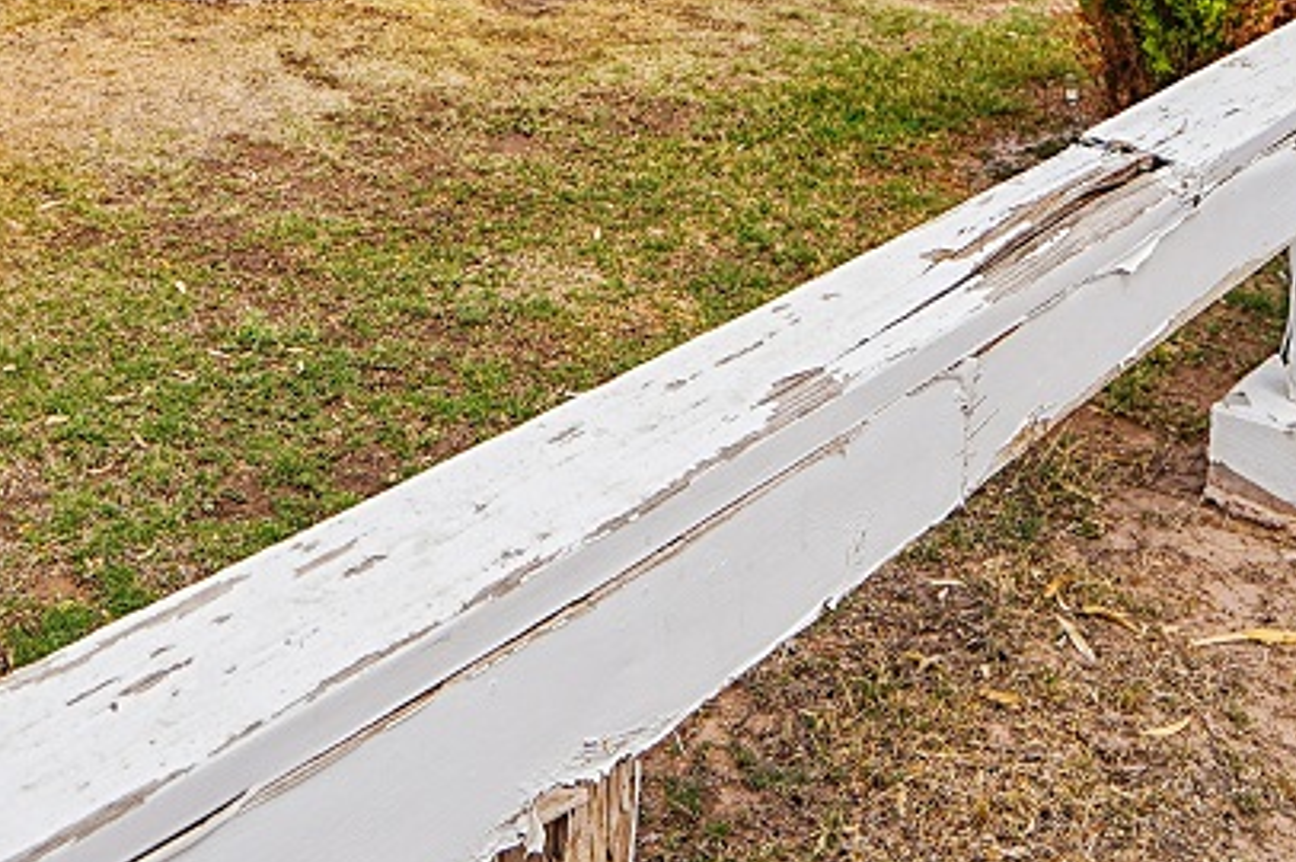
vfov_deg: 28.1
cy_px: -54
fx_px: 1583
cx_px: 365
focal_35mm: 44
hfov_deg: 43.5
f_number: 2.8
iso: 80
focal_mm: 14
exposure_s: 1/2000
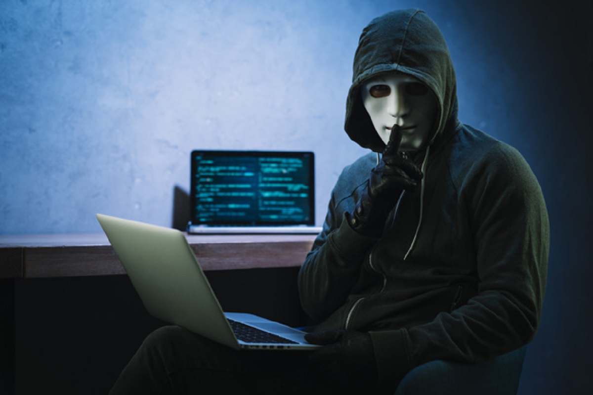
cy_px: 198
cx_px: 296
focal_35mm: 50
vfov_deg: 27.0
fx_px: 823
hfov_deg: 39.6
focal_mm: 50
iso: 100
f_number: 3.2
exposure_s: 1/60
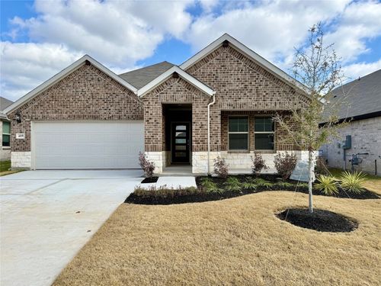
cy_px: 143
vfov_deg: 56.8
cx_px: 190
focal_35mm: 24
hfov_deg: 71.6
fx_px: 264
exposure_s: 1/3279
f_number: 1.78
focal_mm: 6.76
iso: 80
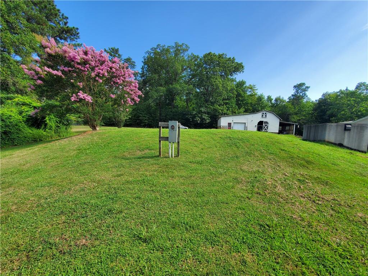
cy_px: 138
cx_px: 184
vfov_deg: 89.9
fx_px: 138
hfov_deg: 106.2
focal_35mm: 13
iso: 50
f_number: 2.2
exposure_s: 1/557
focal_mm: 1.8
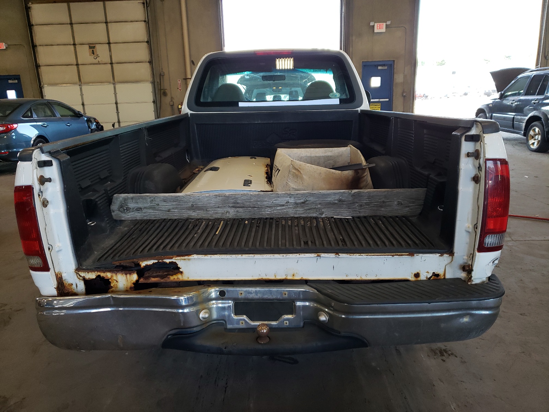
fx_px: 412
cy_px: 206
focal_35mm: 26
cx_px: 274
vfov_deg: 53.1
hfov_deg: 67.3
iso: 84
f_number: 1.5
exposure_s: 1/120
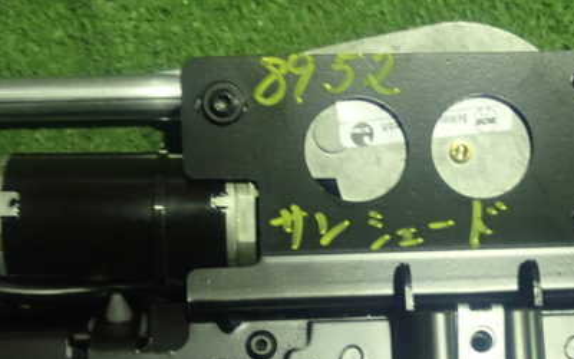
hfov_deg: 29.2
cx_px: 383
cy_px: 241
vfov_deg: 18.5
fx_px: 1095
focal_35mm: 70
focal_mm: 7.84
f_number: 2.9
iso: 800
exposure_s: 1/20
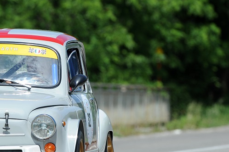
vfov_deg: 2.3
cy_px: 114
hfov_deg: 3.4
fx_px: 3826
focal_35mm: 602
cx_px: 2
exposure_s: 1/1250
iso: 200
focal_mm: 300
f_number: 7.1
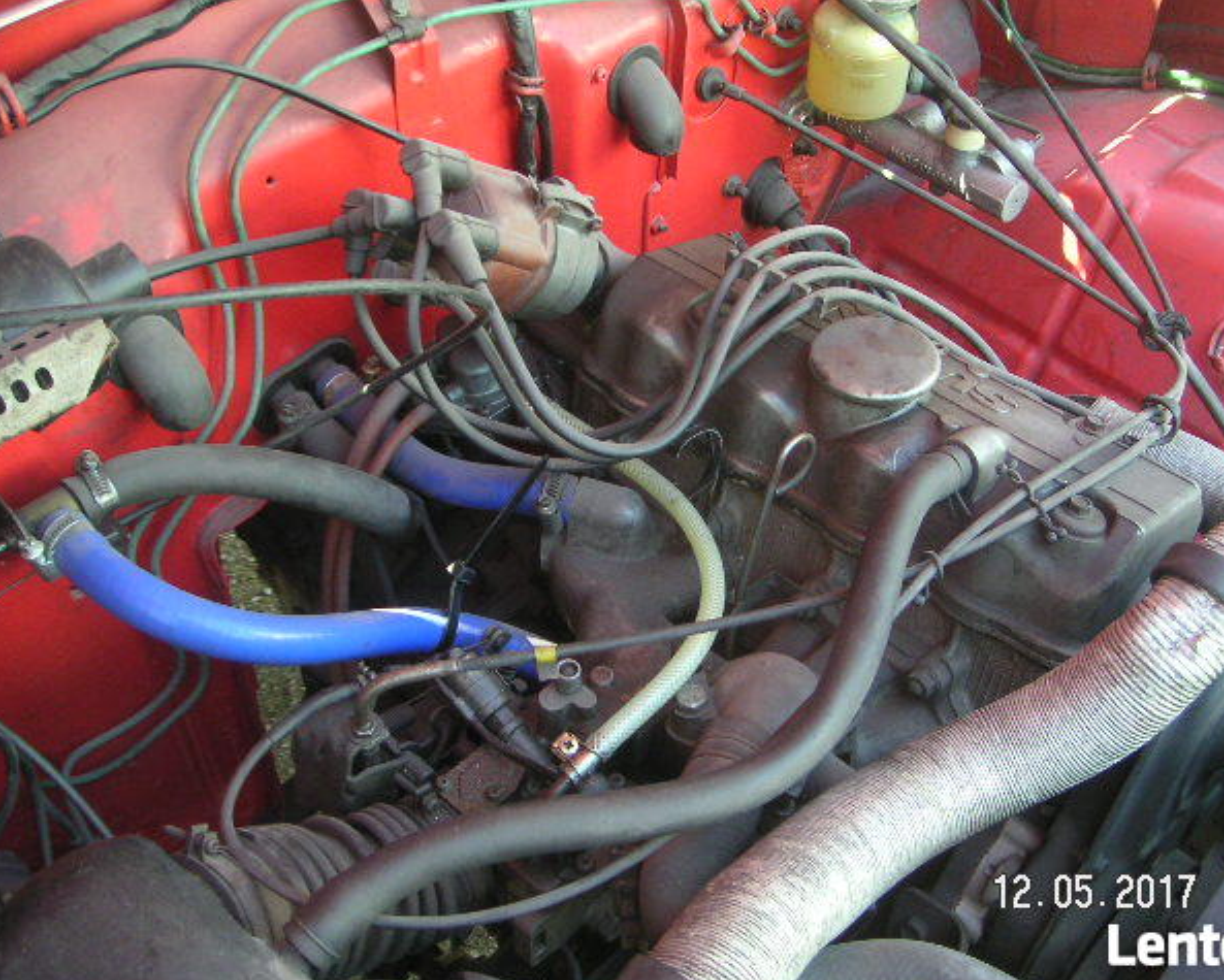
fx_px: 1450
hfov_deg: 45.8
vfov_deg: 37.4
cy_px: 493
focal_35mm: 40
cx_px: 648
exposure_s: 1/45
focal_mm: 5.9
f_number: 2.8
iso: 100
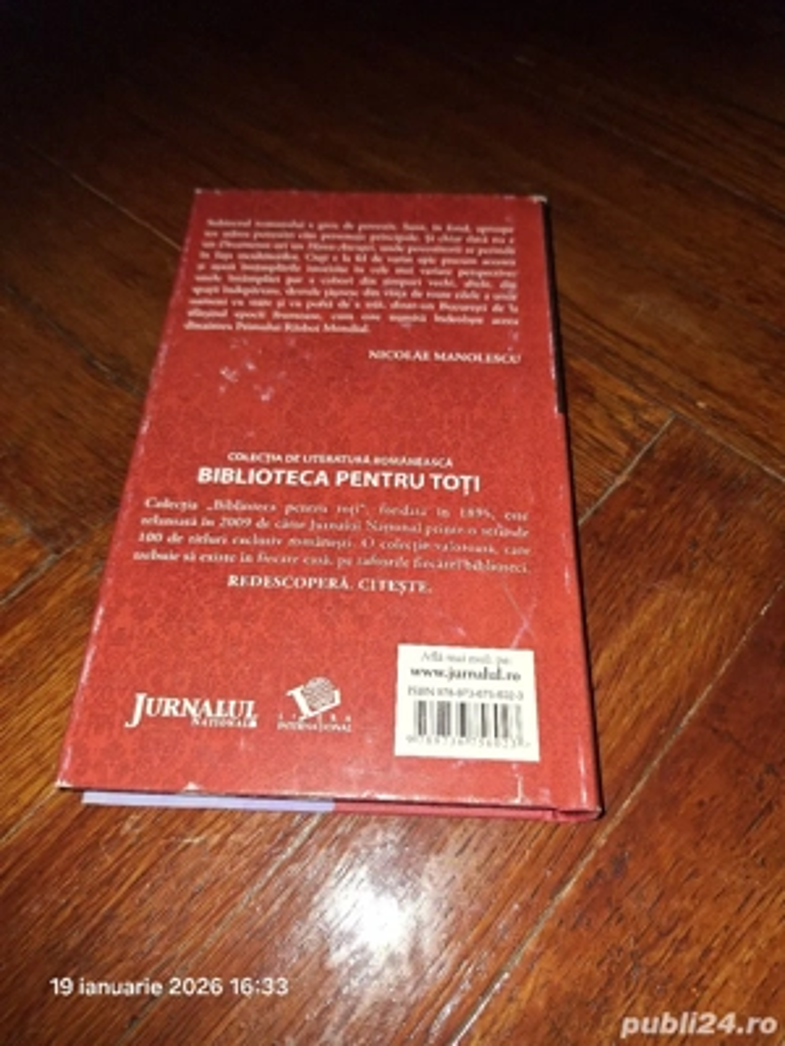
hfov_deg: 58.9
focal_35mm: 23
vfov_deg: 73.9
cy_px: 523
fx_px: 695
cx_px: 392
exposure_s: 1/100
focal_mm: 5.54
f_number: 1.8
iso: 50
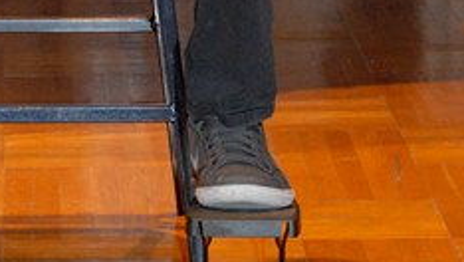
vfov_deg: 4.7
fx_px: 3176
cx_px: 101
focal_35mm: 258
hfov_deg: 8.3
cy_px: -214
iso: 1000
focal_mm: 50
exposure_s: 1/60
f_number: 7.1
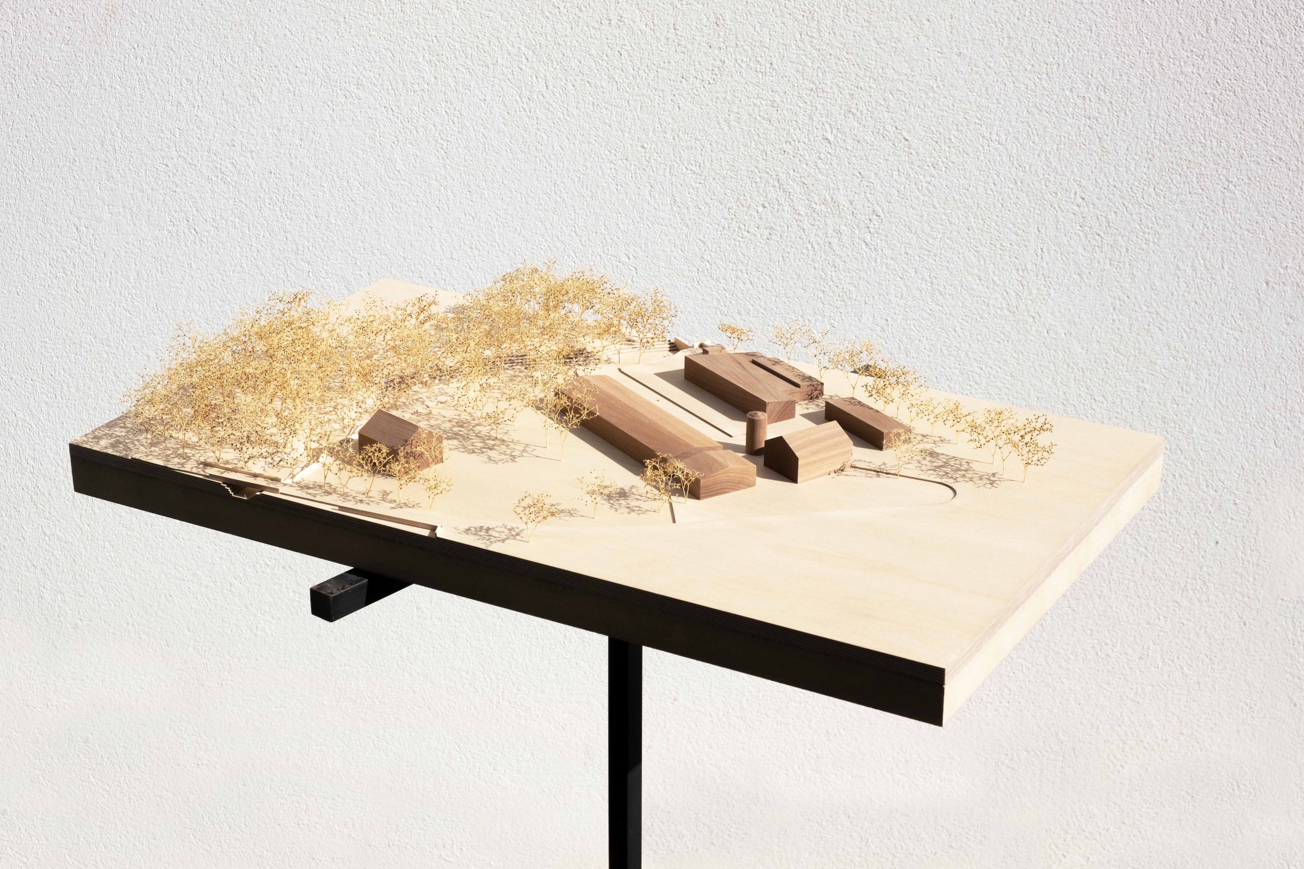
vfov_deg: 20.3
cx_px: 652
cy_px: 434
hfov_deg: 30.1
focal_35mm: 67
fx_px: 2427
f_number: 11
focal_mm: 44.4
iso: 160
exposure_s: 1/500
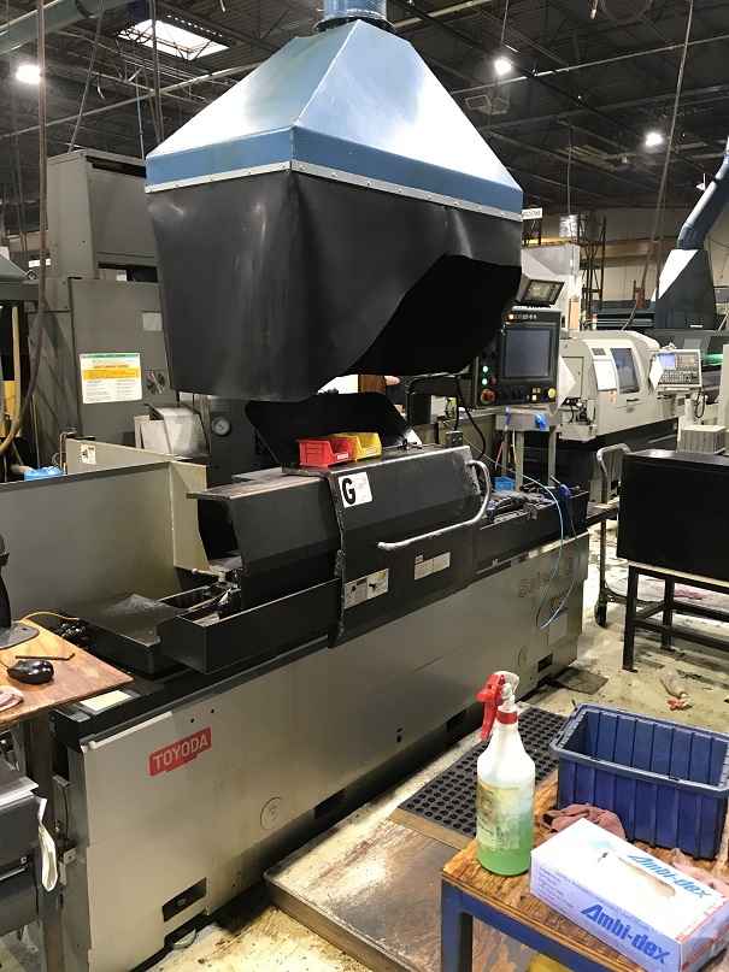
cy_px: 486
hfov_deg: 49.7
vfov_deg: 63.5
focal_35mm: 28
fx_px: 786
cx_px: 364
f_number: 1.8
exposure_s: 1/15
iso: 64
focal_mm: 3.99
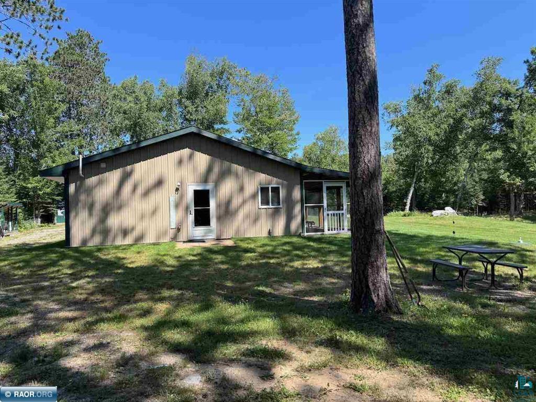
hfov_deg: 71.6
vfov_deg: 56.8
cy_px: 201
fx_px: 372
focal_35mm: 24
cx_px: 268
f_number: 1.78
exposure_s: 1/1923
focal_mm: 6.76
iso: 80
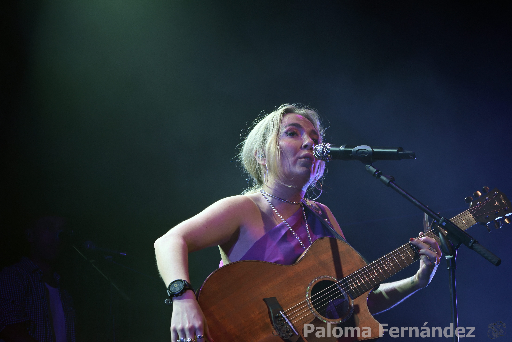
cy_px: 171
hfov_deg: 17.1
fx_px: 1707
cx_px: 256
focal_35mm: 120
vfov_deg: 11.4
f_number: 7.1
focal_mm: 80
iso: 1000
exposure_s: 1/250
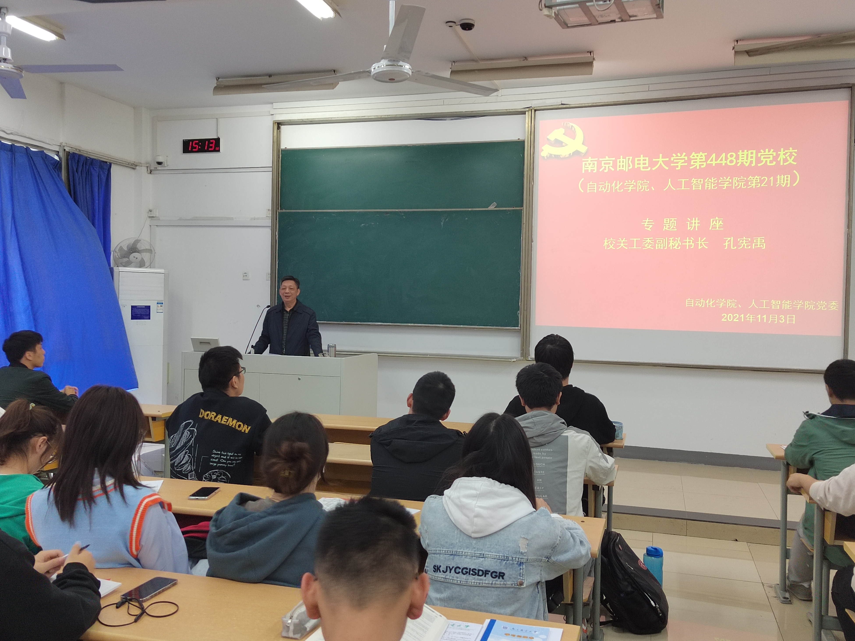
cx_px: 428
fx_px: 790
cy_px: 320
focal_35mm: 32
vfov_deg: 44.2
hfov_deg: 56.8
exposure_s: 1/100
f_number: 1.9
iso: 1397
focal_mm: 5.52
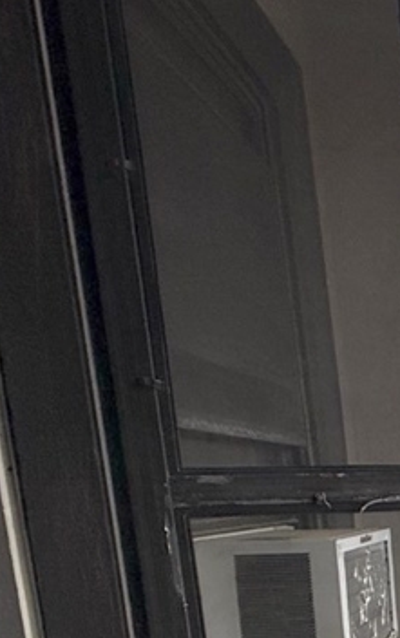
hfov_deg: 17.4
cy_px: 571
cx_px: 860
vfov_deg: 42.5
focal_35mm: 43
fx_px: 749
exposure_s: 1/284
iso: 64
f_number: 2.2
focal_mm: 2.22
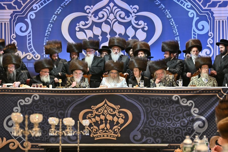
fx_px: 994
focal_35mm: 157
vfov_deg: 8.7
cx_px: 114
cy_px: 76
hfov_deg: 13.1
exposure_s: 1/160
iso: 500
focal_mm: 105
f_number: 2.8
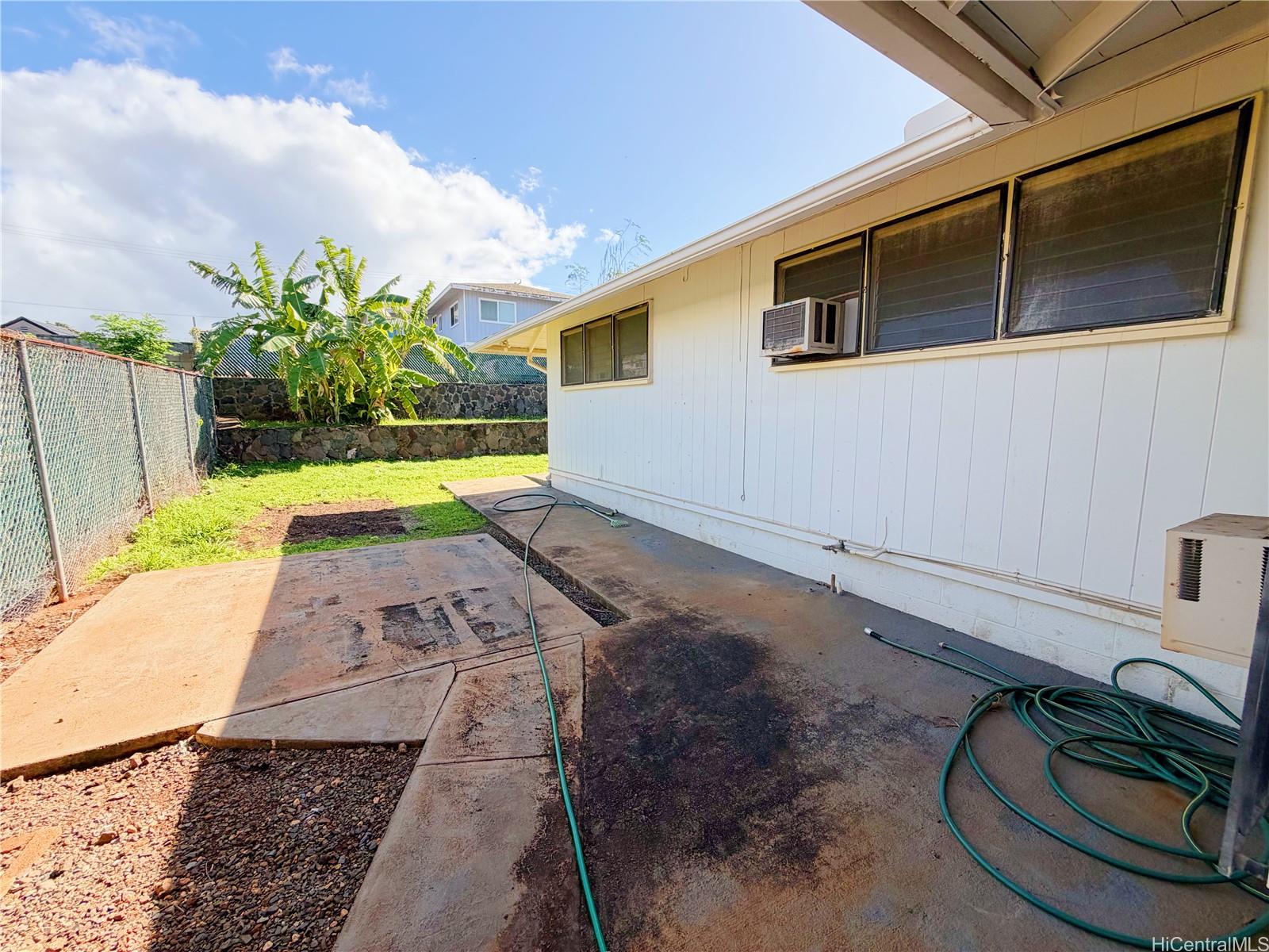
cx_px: 634
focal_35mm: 14
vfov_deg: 85.7
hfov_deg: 102.1
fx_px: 513
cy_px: 476
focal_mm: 2.22
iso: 40
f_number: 2.2
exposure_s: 1/770
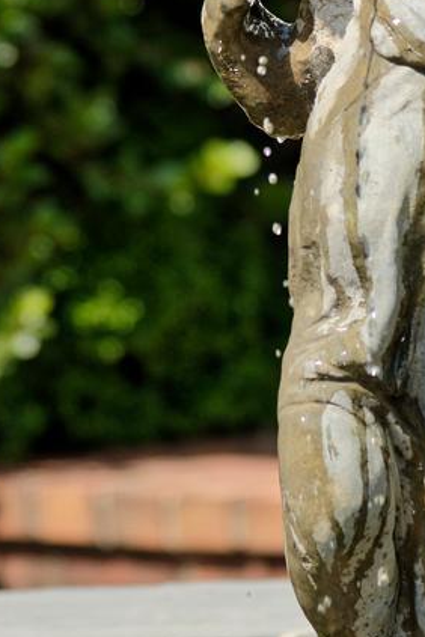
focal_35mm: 436
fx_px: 7720
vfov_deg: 4.7
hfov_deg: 3.2
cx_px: 319
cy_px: 173
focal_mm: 120
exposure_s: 1/1250
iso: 320
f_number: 4
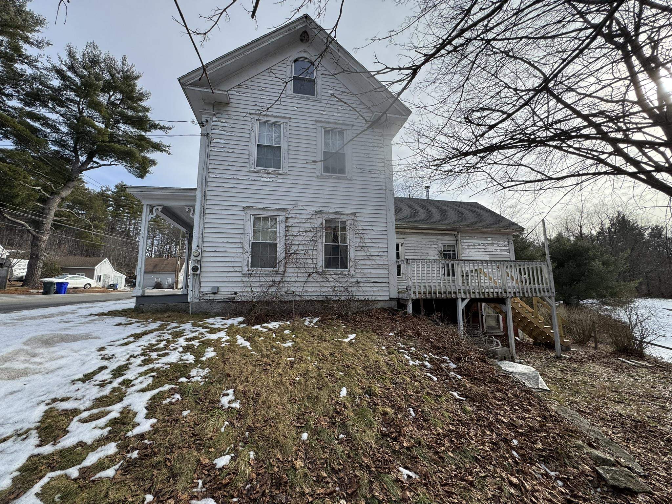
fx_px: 272
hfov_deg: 102.1
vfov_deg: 85.7
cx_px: 336
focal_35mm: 14
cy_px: 252
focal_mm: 2.22
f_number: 2.2
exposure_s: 1/1299
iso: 50
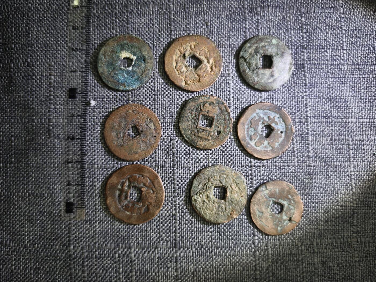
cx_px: 188
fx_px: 250
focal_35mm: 23
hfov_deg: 73.9
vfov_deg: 58.9
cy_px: 141
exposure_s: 1/100
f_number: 1.57
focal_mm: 5.6
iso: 180
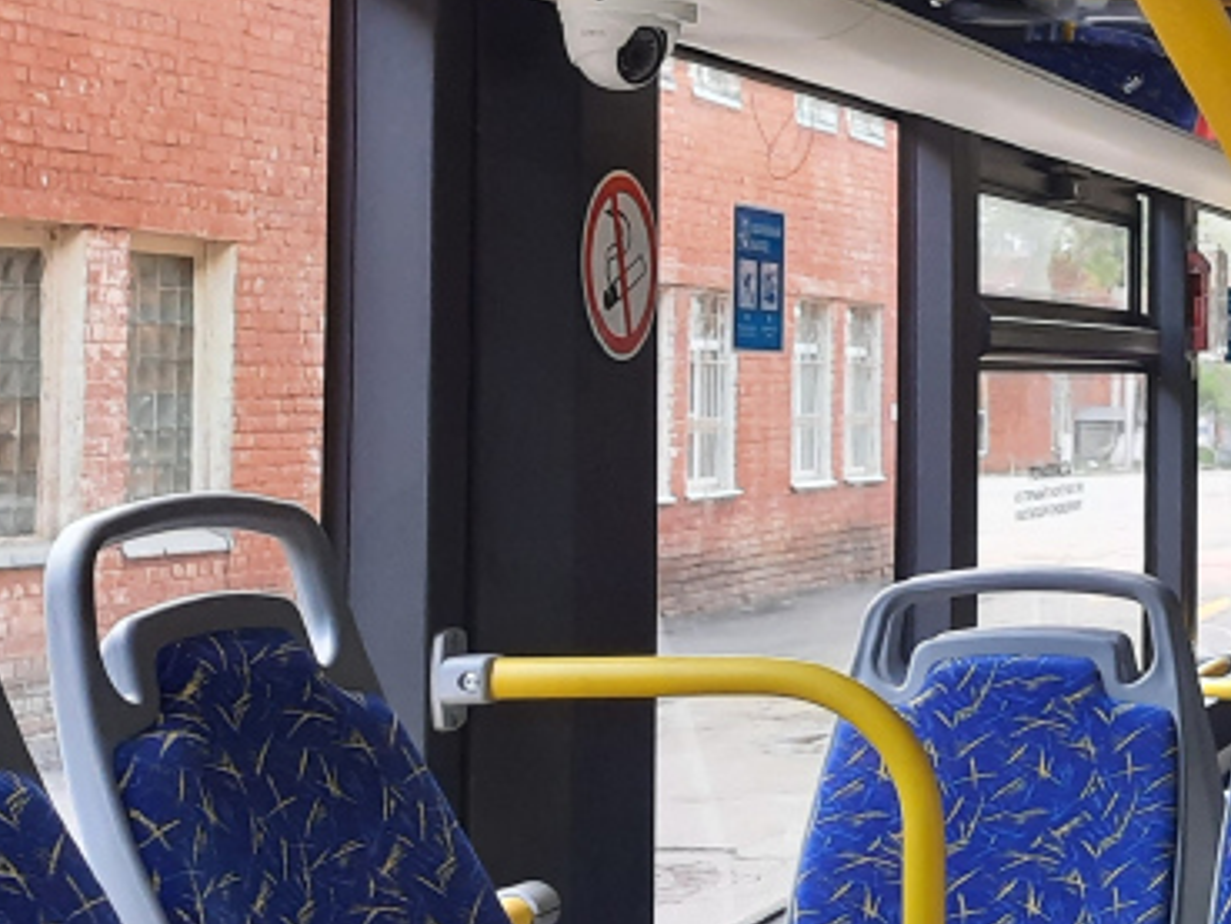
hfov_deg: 21.0
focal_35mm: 78
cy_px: 280
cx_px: 1872
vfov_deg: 18.8
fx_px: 2775
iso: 320
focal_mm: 5.23
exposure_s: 1/33
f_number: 1.8
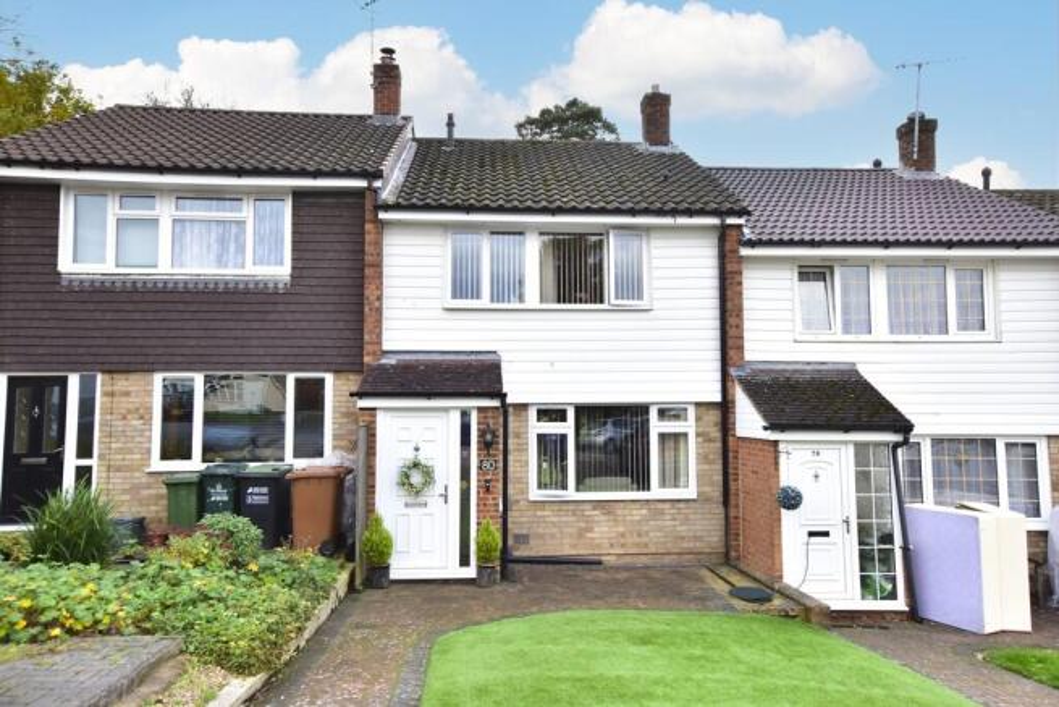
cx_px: 530
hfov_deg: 70.4
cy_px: 354
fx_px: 750
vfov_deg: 50.4
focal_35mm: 26
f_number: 8
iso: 640
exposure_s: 1/125
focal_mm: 17
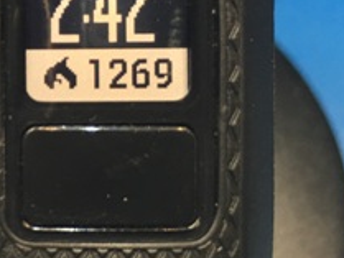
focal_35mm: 102
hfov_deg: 18.3
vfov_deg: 14.4
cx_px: -70
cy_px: 53
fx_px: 1014
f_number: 2.2
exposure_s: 1/17
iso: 32
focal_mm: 4.15
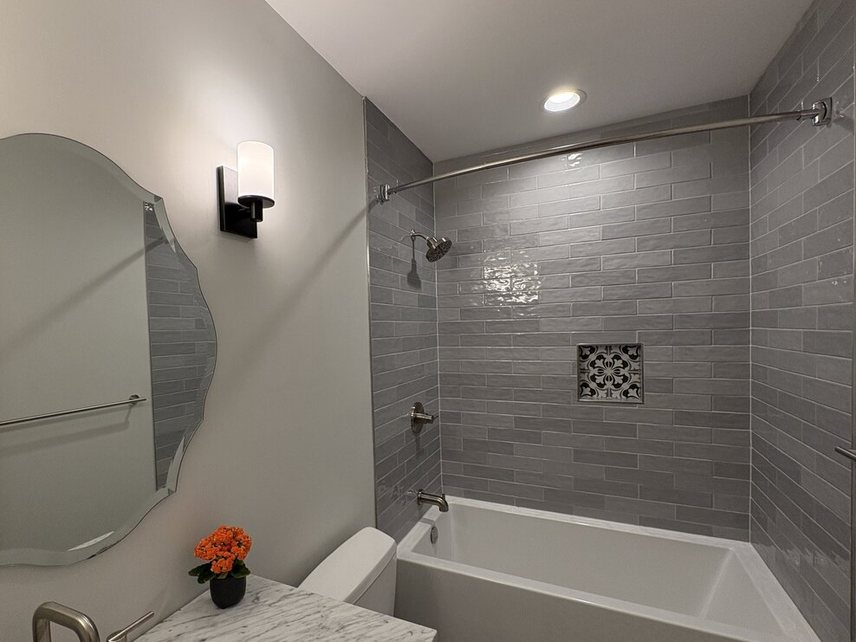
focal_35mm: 17
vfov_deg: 74.7
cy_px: 340
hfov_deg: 90.9
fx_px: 420
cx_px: 395
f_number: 2.2
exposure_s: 1/120
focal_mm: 2.22
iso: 250
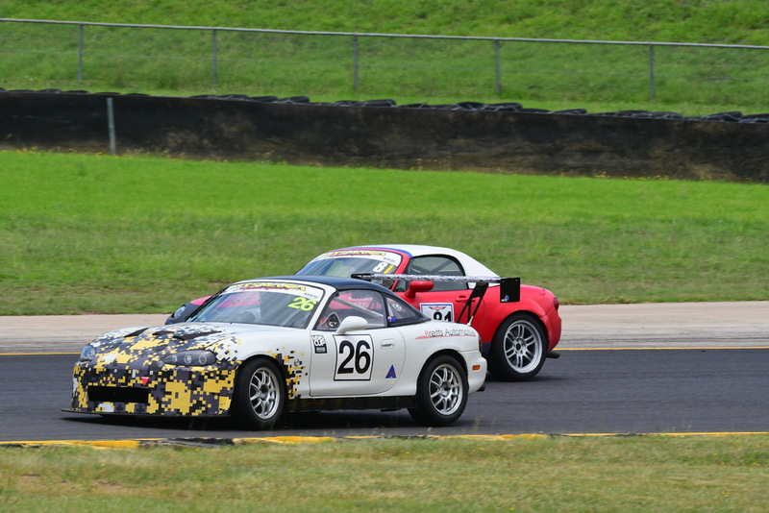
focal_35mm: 480
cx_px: 384
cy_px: 256
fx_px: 10256
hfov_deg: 4.3
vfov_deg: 2.9
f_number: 11
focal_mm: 320
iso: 500
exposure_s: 1/640
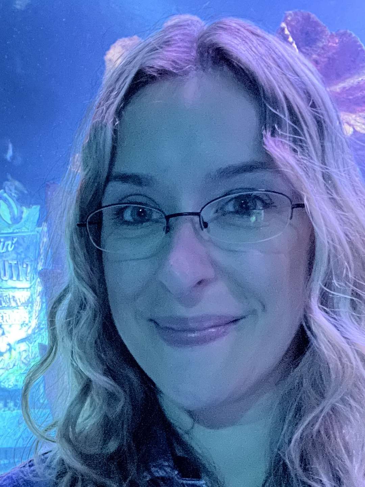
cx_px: 182
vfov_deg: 60.0
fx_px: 422
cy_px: 244
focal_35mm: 30
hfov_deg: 46.8
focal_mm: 2.71
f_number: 2.2
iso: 3200
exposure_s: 1/15
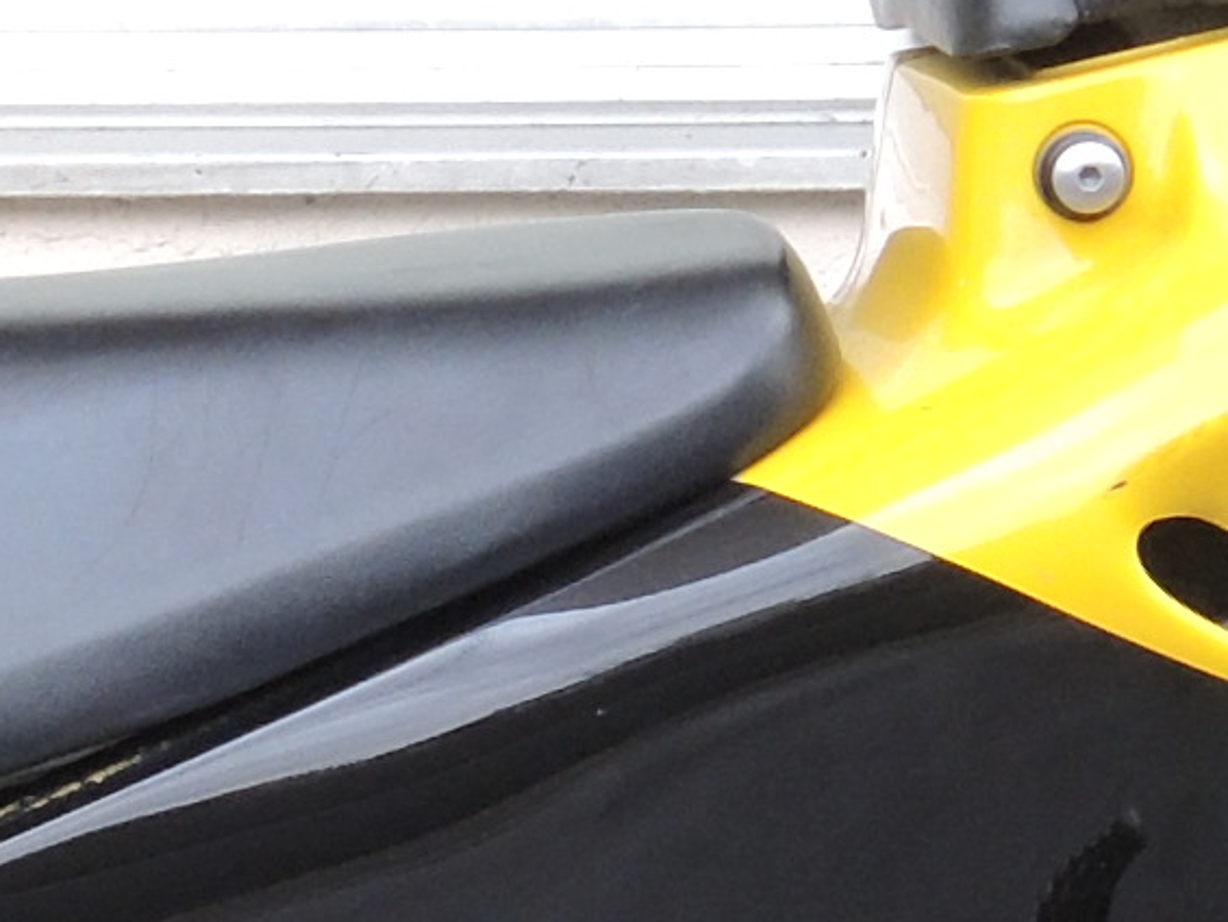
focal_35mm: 743
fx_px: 26363
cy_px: 1213
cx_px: -1102
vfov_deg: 2.0
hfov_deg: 2.7
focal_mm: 22.1
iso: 360
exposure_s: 1/60
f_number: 3.5
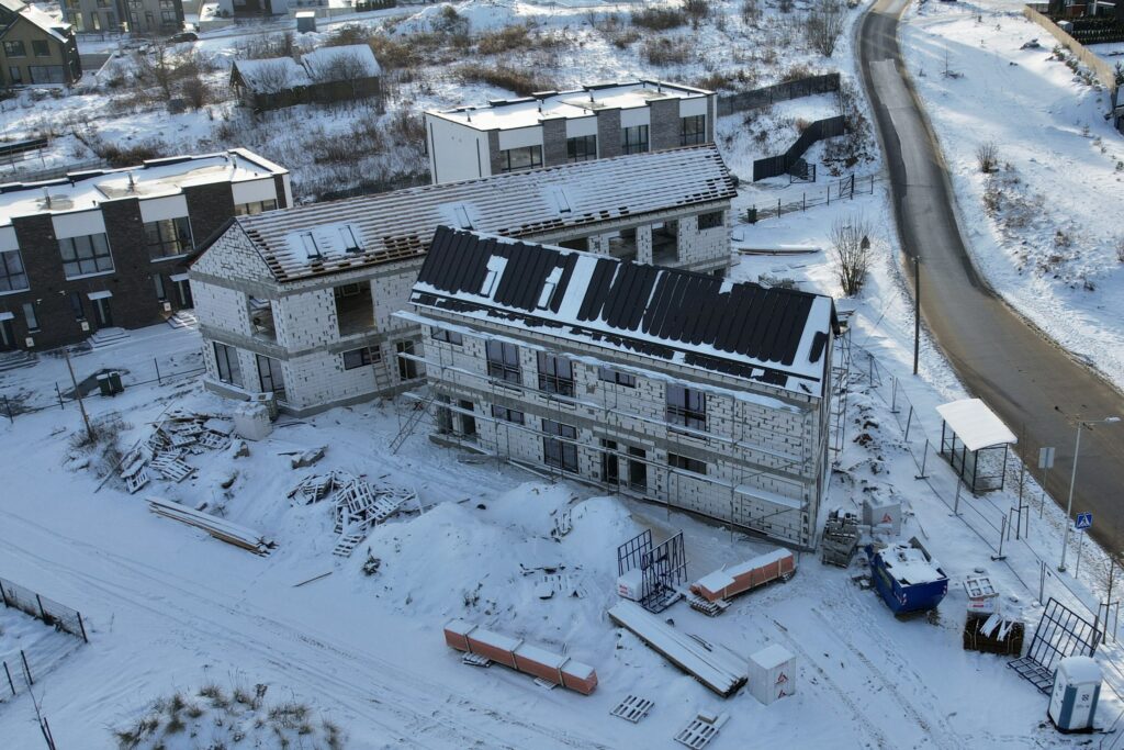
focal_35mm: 22
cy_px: 375
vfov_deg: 57.2
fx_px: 687
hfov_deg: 78.6
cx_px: 562
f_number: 2.8
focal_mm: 8.38
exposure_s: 1/1000
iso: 100
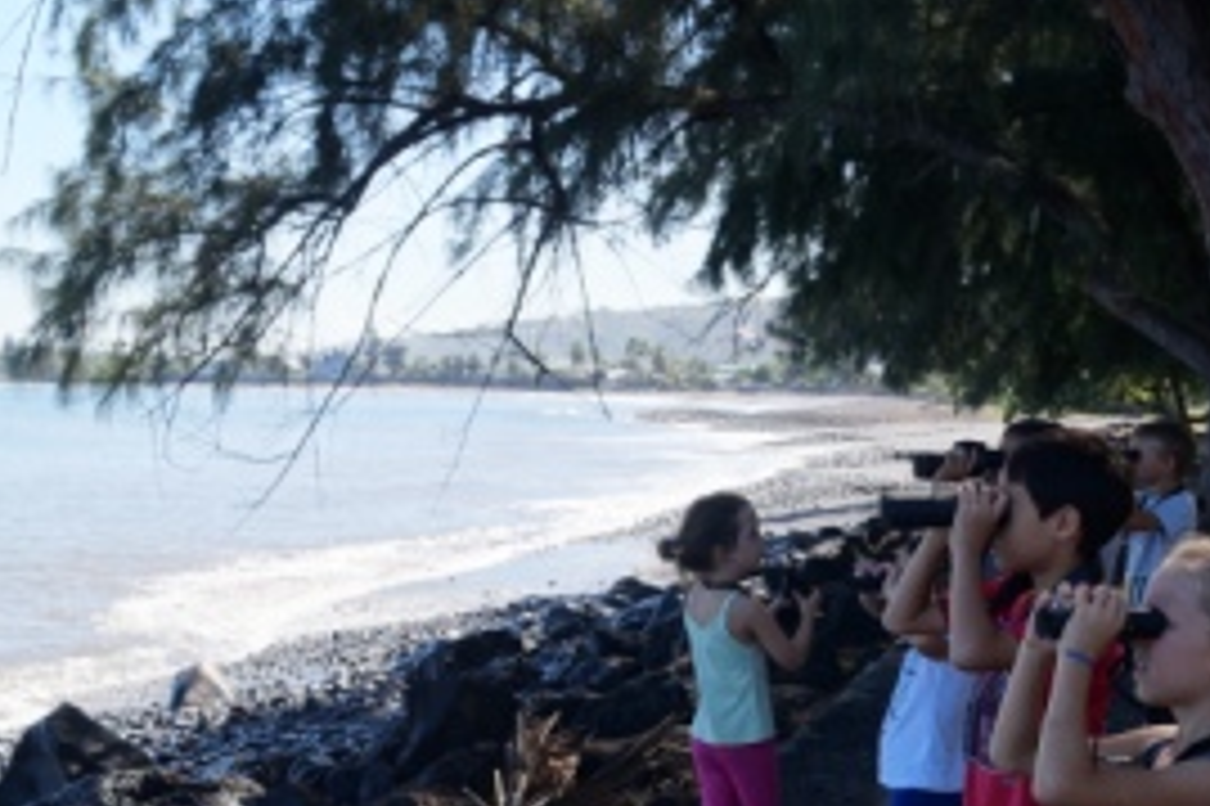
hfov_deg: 30.9
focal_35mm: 65
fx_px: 2183
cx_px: 738
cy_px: 630
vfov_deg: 20.7
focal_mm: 26
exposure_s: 1/160
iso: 100
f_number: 6.3
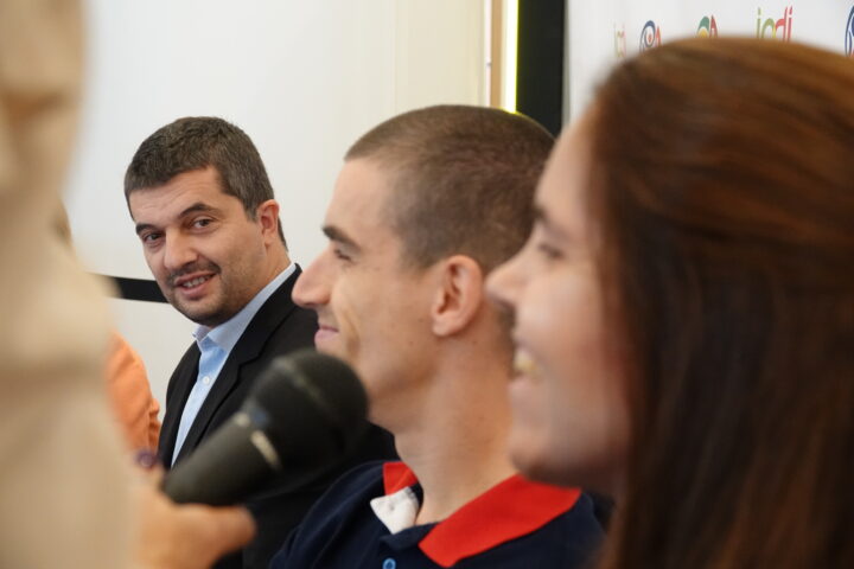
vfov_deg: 16.5
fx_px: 1969
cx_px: 427
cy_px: 284
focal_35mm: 83
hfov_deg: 24.5
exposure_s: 1/80
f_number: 3.5
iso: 2000
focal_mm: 30.5
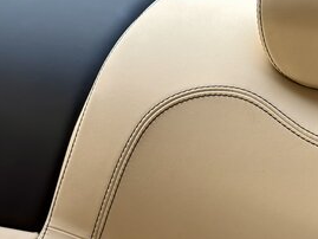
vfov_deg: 14.1
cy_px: 211
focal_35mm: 104
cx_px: 168
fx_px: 956
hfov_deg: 18.9
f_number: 1.78
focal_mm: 6.76
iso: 80
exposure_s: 1/121
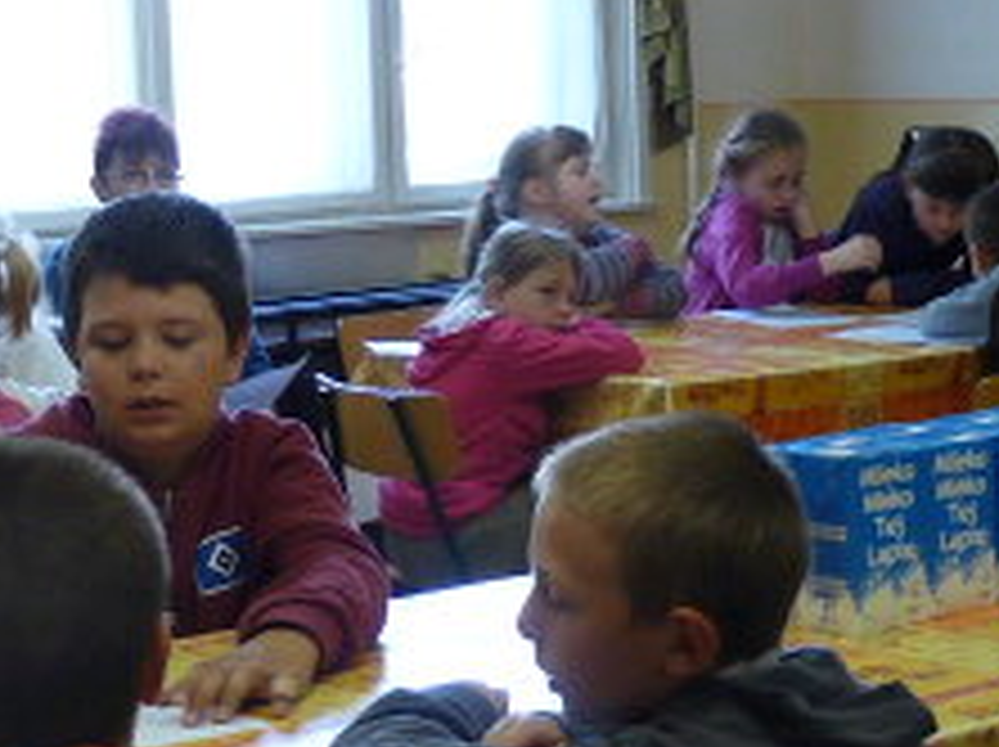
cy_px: 410
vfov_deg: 14.6
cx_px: 702
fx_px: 2912
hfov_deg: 19.4
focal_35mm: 101
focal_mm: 4.8
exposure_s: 1/30
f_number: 2.8
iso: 200
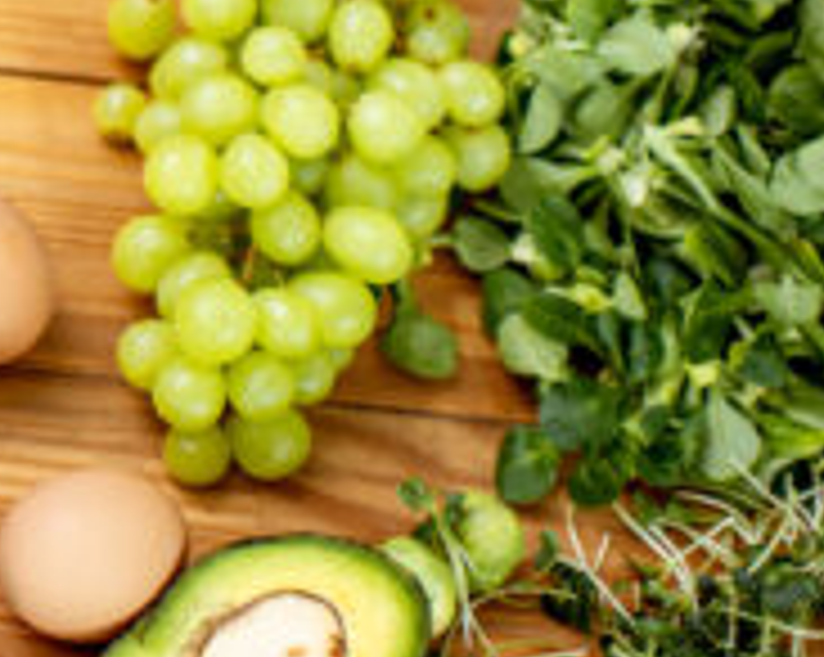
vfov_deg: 10.8
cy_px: -295
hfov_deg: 12.7
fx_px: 3362
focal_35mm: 138
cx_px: -648
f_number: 2
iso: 200
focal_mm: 35
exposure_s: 1/125
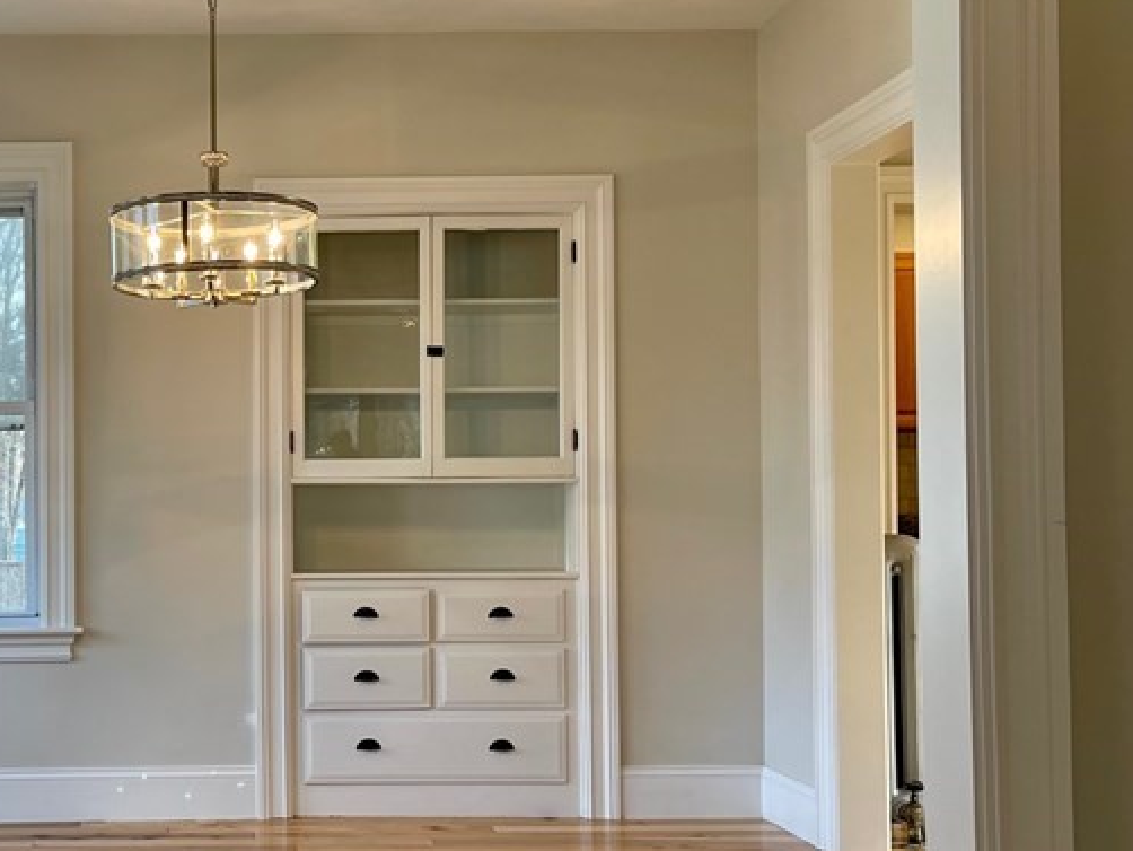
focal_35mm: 53
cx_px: 201
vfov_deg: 27.5
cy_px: 490
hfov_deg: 34.8
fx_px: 1736
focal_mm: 5.1
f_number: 1.6
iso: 50
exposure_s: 1/120
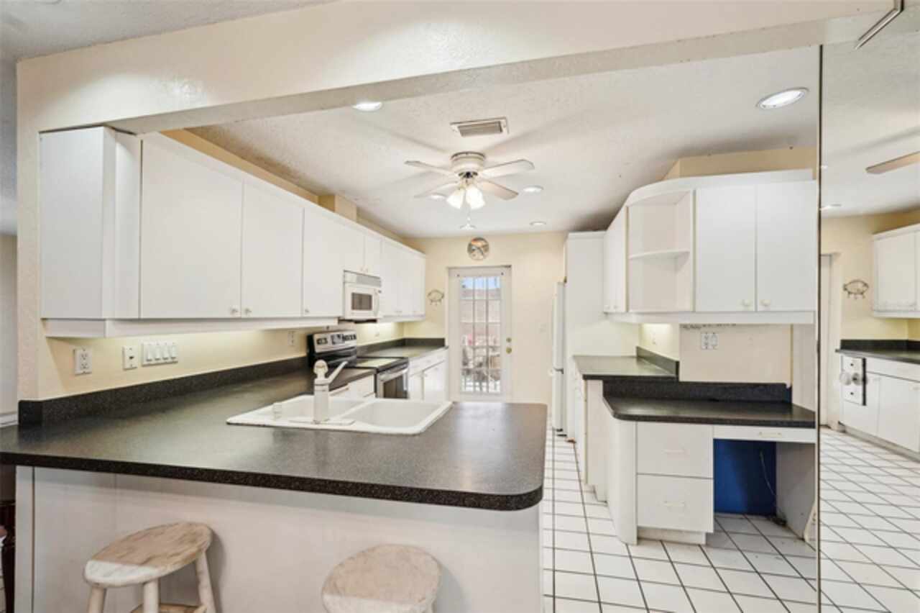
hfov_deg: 95.0
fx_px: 421
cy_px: 306
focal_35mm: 16
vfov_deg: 72.0
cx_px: 460
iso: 400
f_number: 8
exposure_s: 1/50
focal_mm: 16.5
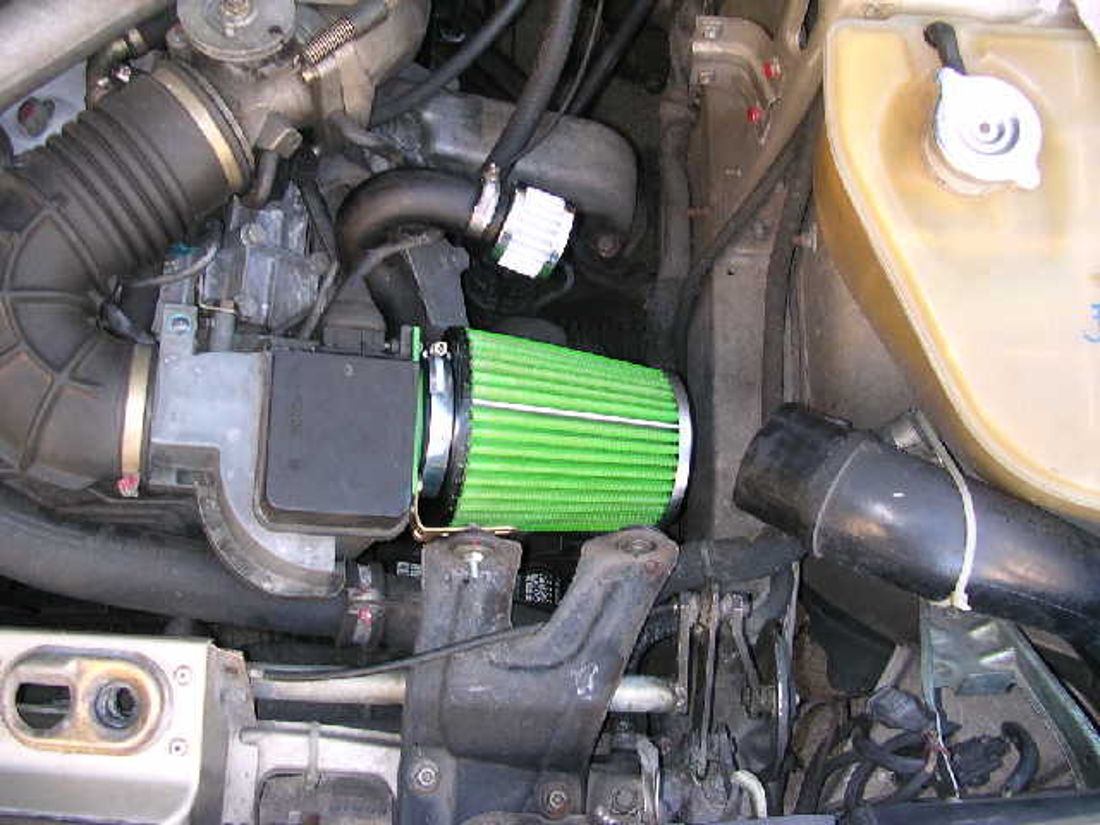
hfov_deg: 50.1
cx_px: 550
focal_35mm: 37
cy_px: 412
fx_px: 1176
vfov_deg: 38.7
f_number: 2.7
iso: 100
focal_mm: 5.6
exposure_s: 1/30
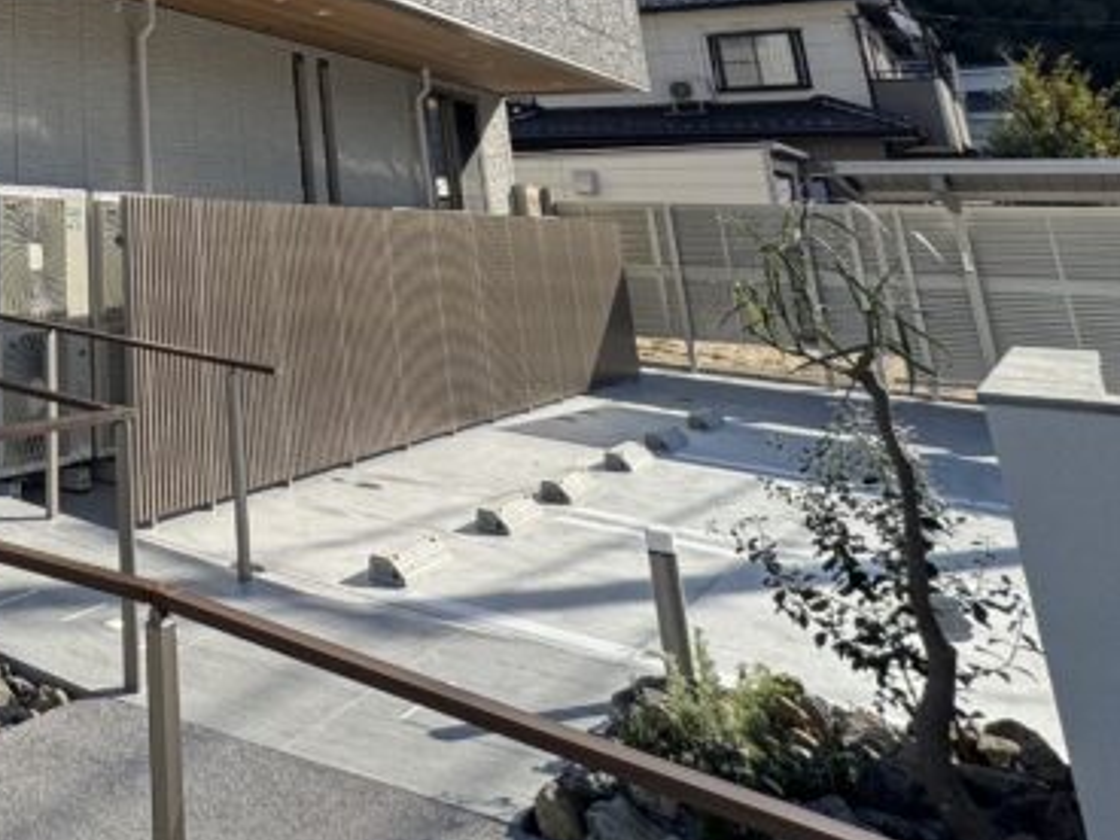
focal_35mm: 39
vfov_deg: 30.8
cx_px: -143
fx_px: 1262
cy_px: -183
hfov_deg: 38.6
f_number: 2.2
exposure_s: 1/591
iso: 40
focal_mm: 2.22
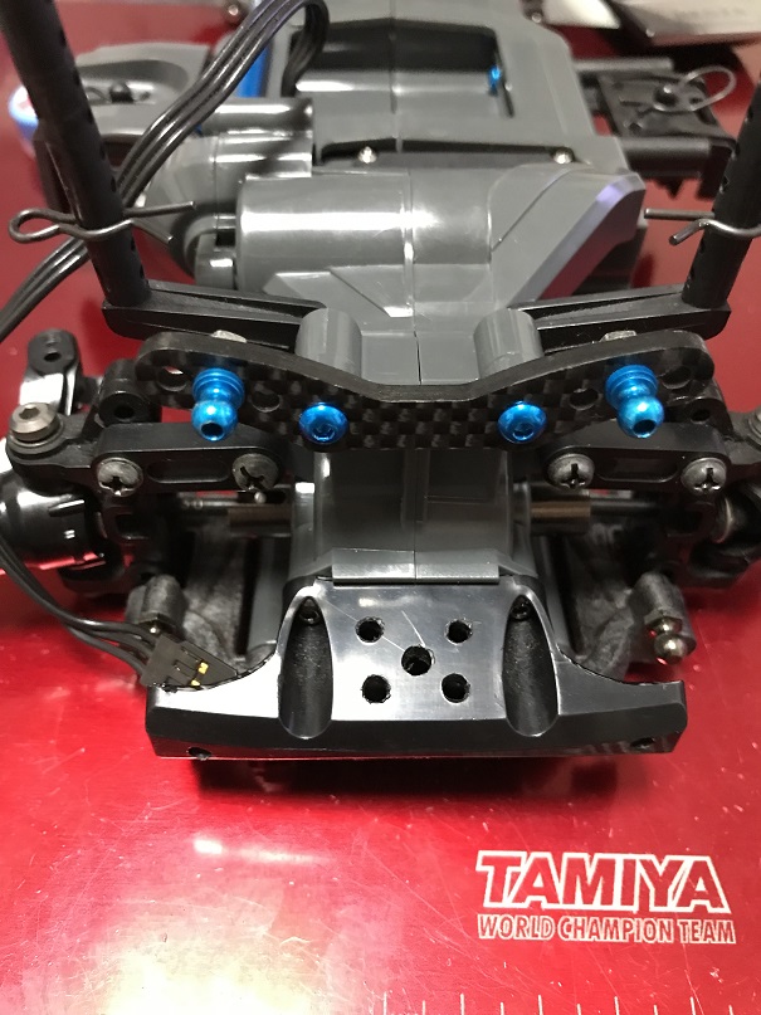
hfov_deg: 49.7
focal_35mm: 28
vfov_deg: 63.5
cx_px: 380
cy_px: 508
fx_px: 821
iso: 80
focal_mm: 3.99
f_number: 1.8
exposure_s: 1/7
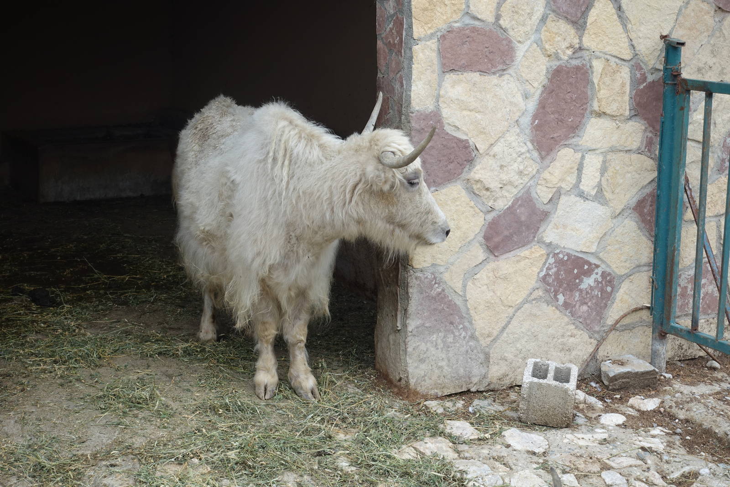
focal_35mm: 64
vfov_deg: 21.2
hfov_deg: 31.4
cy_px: 244
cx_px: 365
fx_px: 1298
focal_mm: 23.34
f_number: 4
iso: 125
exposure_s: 1/125
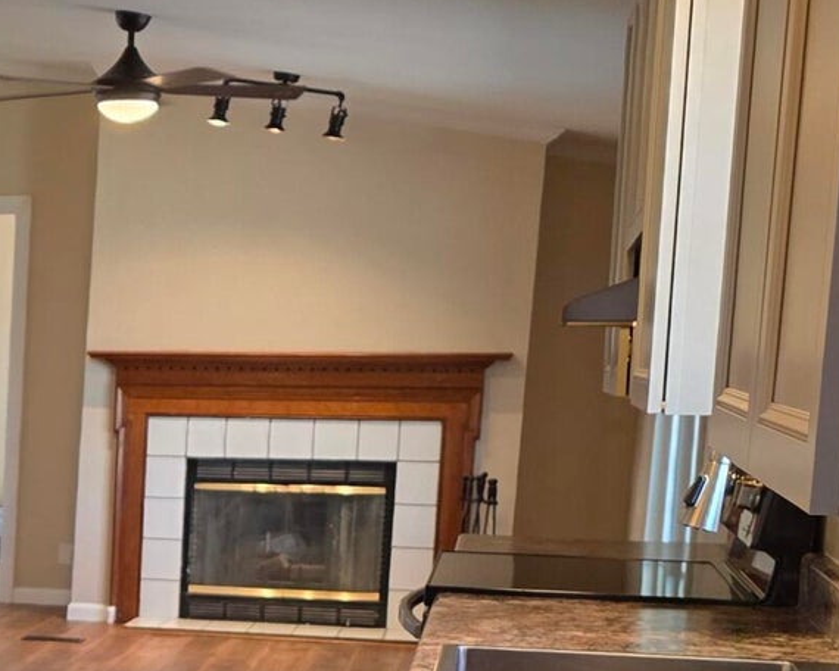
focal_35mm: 84
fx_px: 2086
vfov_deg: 17.8
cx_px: -305
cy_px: 675
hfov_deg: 20.4
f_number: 1.7
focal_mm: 6.3
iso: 250
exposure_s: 1/120
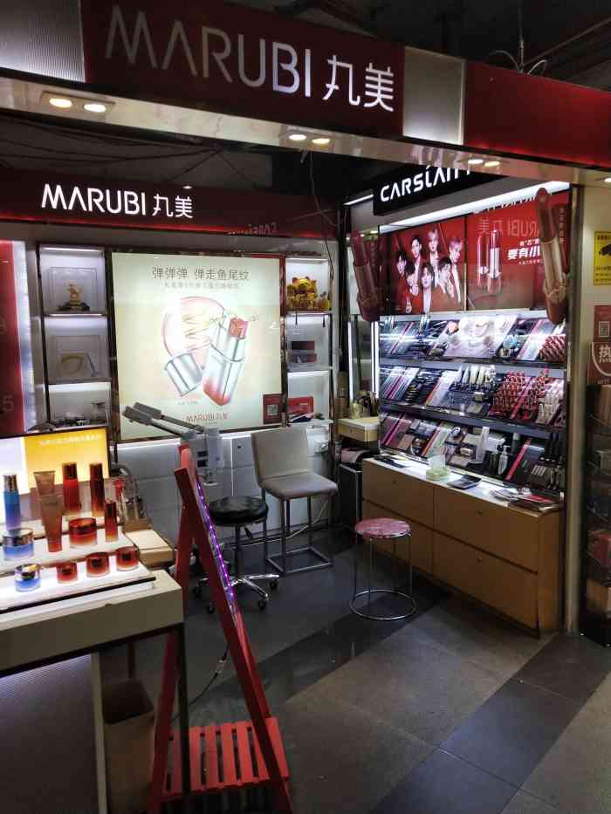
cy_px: 407
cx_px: 306
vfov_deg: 60.0
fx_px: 706
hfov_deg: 46.8
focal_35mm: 30
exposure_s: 1/100
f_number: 1.8
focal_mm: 3.95
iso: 79
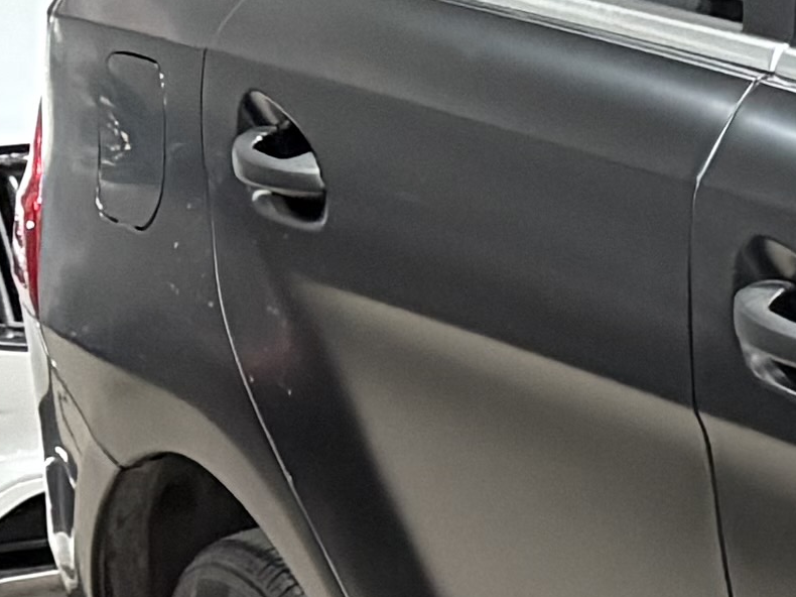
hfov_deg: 8.2
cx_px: 2717
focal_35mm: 188
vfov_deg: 7.7
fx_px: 4322
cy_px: 1029
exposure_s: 1/50
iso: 500
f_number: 1.6
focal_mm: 5.96
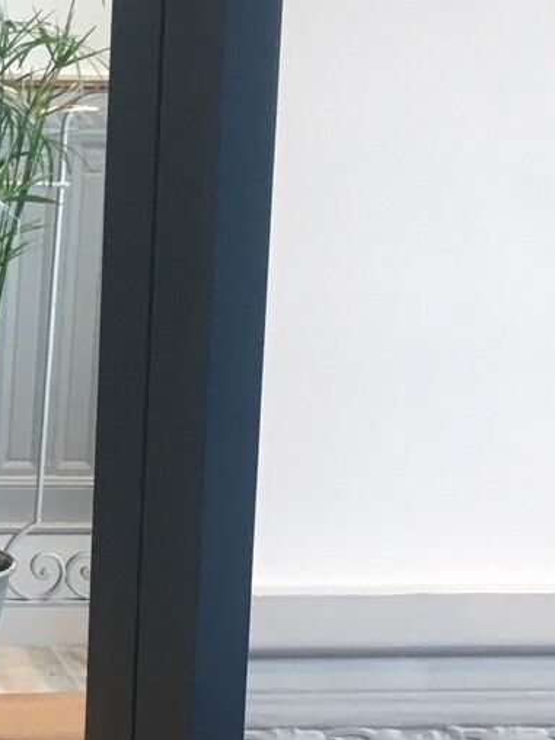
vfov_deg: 17.0
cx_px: -312
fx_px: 2458
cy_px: 559
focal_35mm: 115
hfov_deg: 12.2
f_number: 2.2
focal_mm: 4.15
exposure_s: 1/33
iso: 50
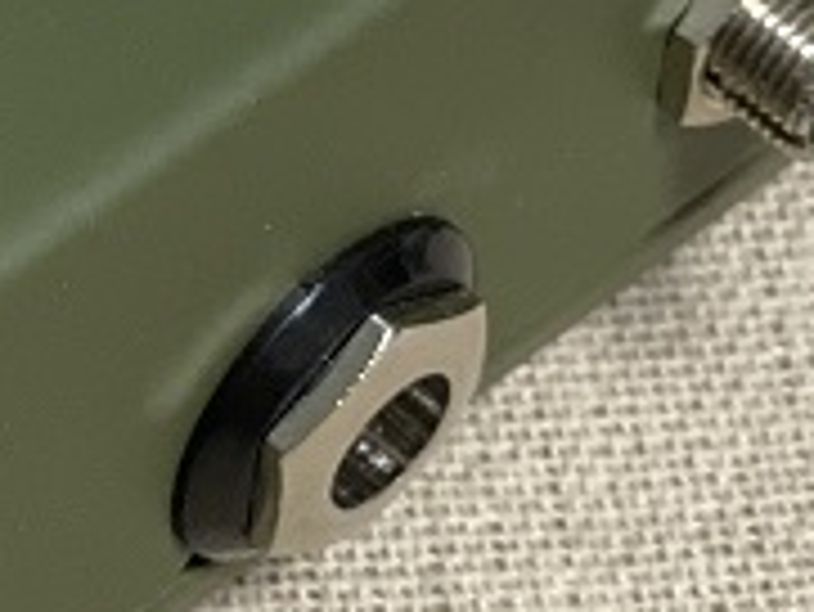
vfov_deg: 5.1
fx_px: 6800
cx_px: -310
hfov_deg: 6.8
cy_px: -72
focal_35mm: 289
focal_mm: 6
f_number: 2
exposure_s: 1/33
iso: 125
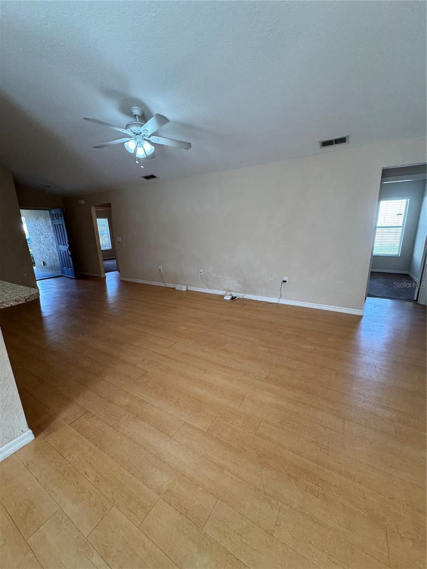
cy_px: 284
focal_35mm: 14
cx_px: 214
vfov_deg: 102.1
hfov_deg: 85.7
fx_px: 230
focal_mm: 2.22
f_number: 2.2
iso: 160
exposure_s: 1/120
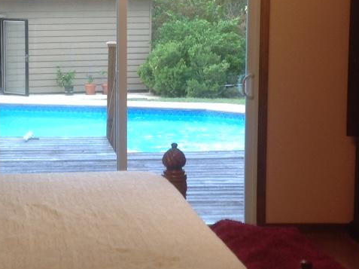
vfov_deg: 15.5
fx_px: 984
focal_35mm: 95
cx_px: 71
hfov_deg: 20.4
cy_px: 102
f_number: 2.4
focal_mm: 4.28
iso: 64
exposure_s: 1/24
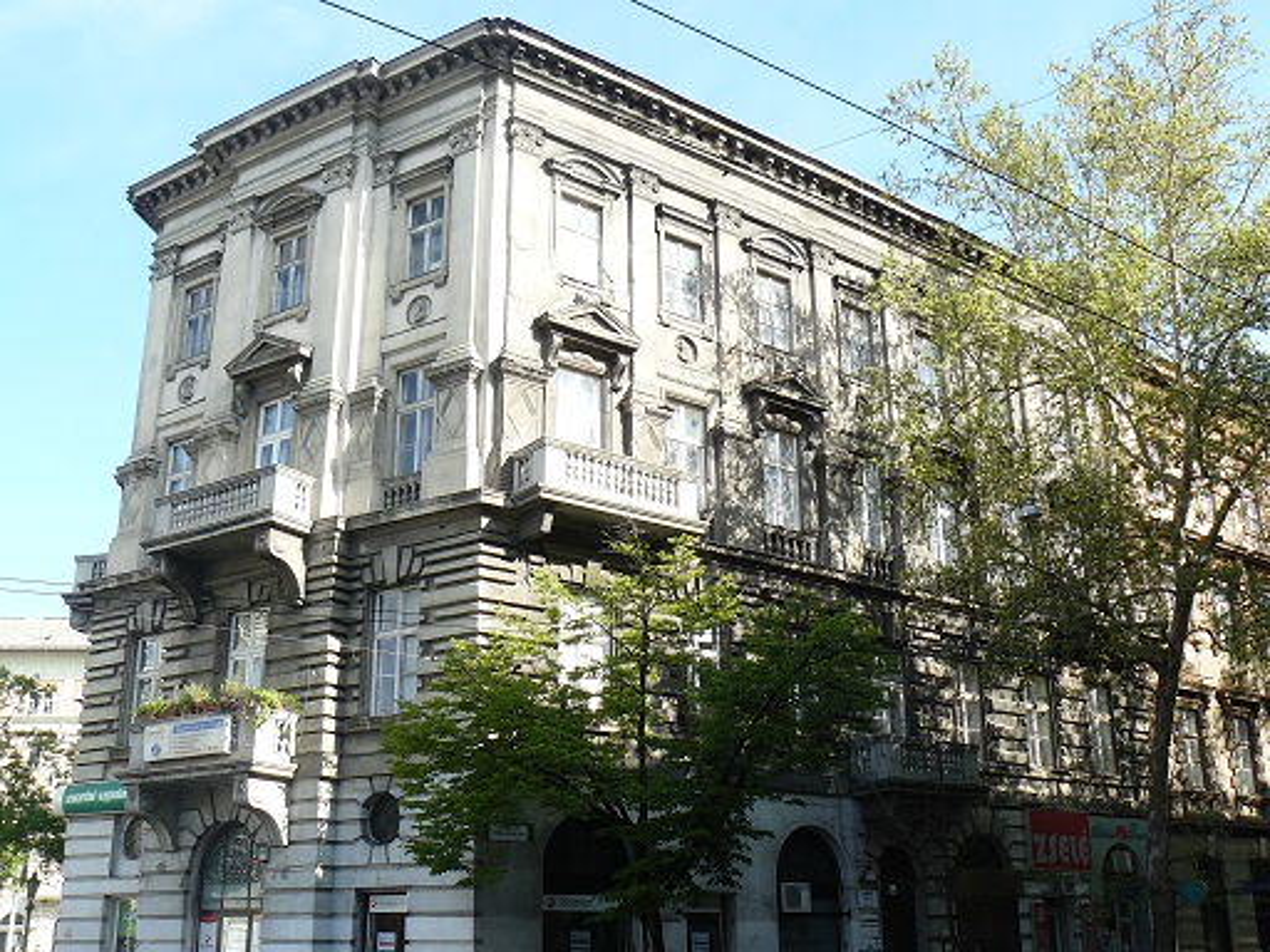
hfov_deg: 51.4
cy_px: 476
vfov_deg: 39.7
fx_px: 1321
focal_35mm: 36
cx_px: 635
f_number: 4
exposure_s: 1/200
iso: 100
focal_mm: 6
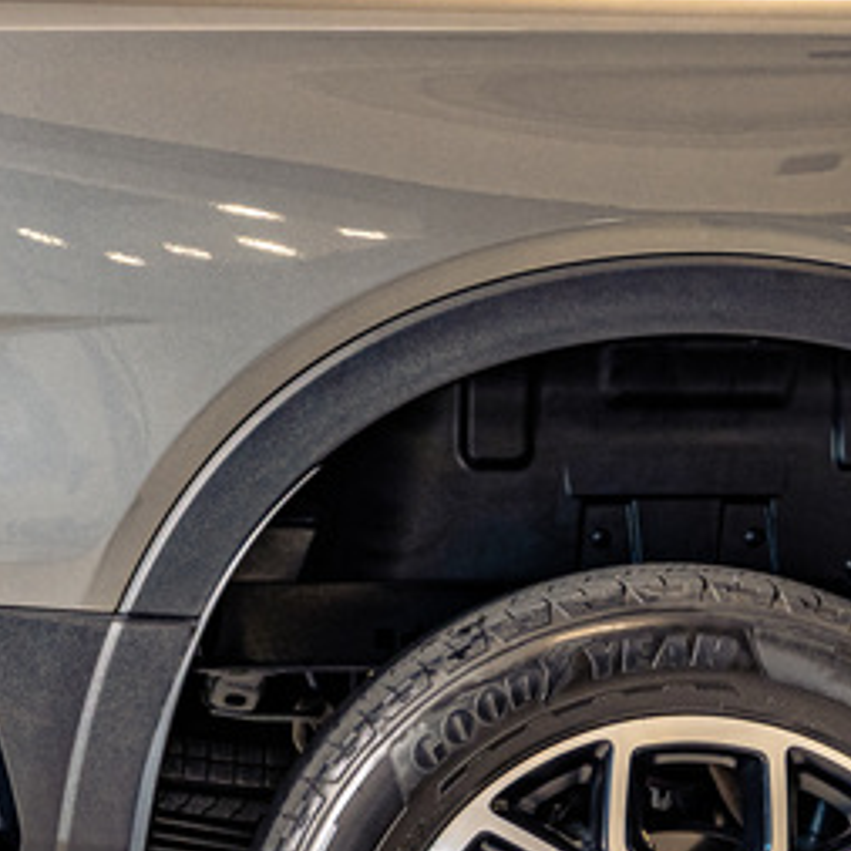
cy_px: 565
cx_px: -12
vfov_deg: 8.8
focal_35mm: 199
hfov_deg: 8.7
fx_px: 5535
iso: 500
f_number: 3.5
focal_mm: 58
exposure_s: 1/125
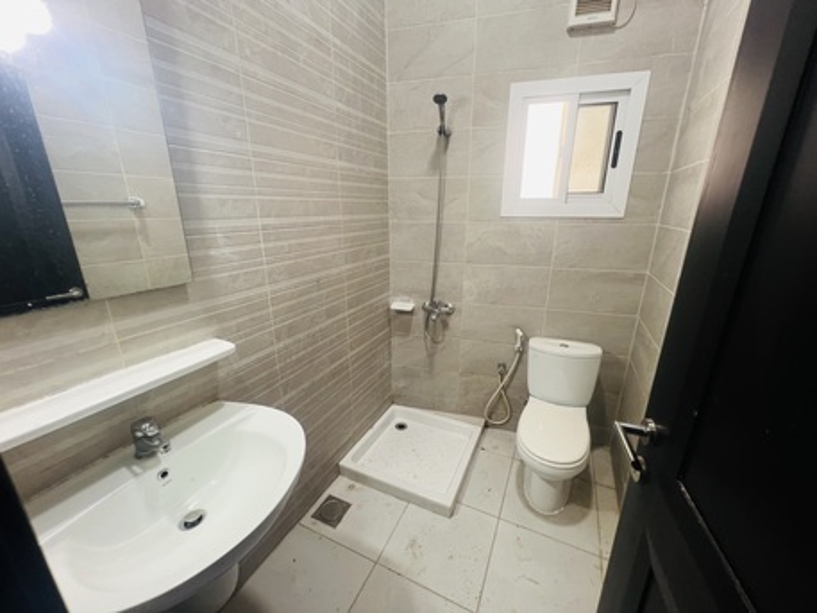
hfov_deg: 106.2
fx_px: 307
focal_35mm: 13
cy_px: 306
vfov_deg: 89.9
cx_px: 408
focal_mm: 1.57
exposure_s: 1/25
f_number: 1.8
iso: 64
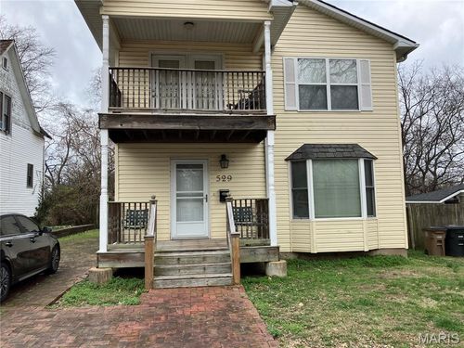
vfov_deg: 49.7
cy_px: 174
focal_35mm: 28
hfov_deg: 63.4
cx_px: 232
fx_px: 375
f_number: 1.8
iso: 32
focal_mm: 3.99
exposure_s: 1/631
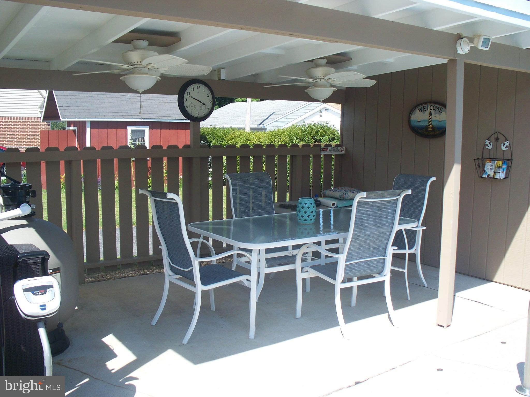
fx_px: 551
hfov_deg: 51.4
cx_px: 265
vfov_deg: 39.7
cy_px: 198
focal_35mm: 36
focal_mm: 7.54
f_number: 2.8
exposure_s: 1/640
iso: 80
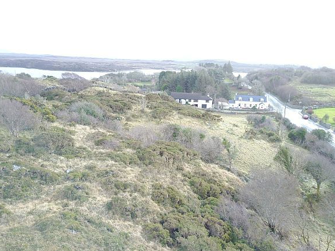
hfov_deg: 65.3
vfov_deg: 51.3
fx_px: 261
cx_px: 171
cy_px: 124
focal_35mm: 27
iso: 100
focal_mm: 4.73
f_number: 2.2
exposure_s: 1/147
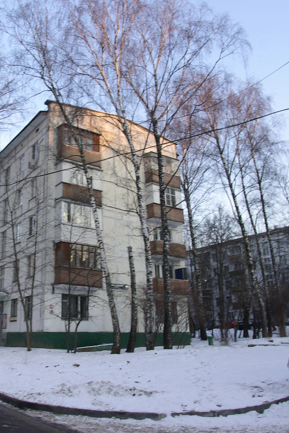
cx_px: 67
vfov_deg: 58.7
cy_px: 218
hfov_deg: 39.8
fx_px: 385
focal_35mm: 32
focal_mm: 14
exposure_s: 1/20
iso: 100
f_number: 5.6
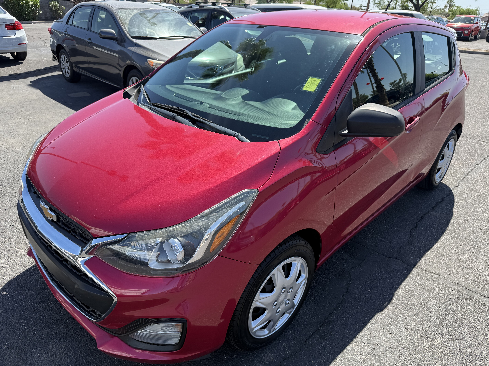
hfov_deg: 71.6
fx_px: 339
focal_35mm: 24
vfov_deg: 56.8
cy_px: 183
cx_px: 244
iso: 80
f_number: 1.78
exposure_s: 1/1437
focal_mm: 6.76
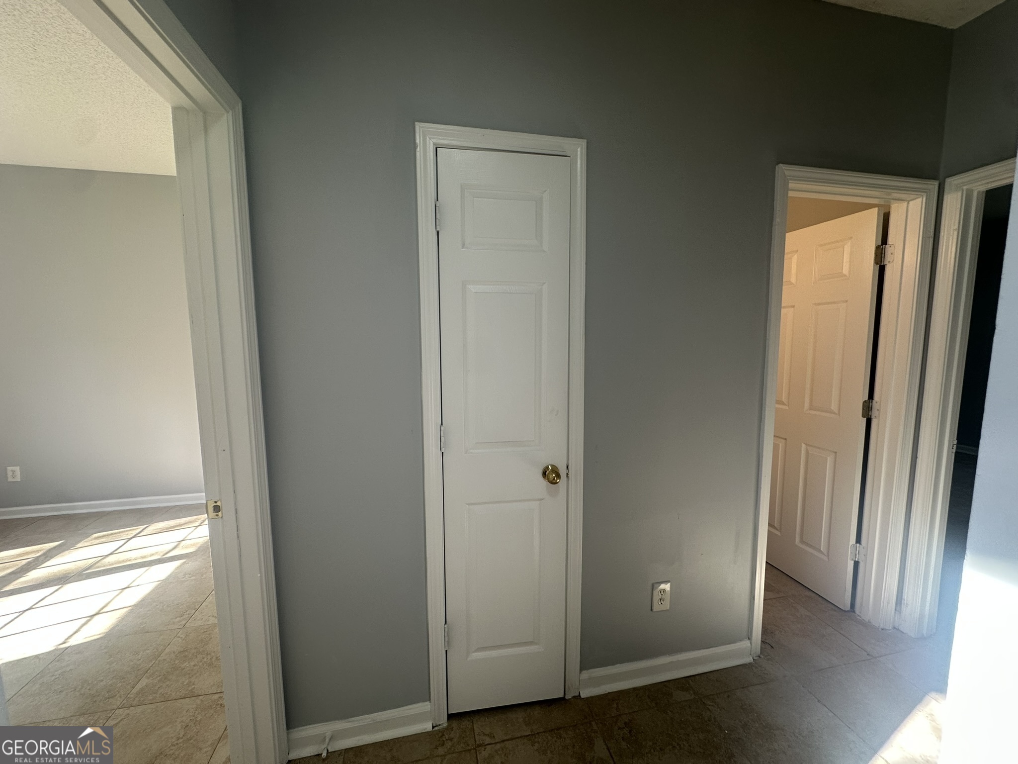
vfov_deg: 85.7
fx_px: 412
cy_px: 382
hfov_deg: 102.1
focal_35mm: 14
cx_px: 509
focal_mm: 2.22
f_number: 2.2
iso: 80
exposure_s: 1/99
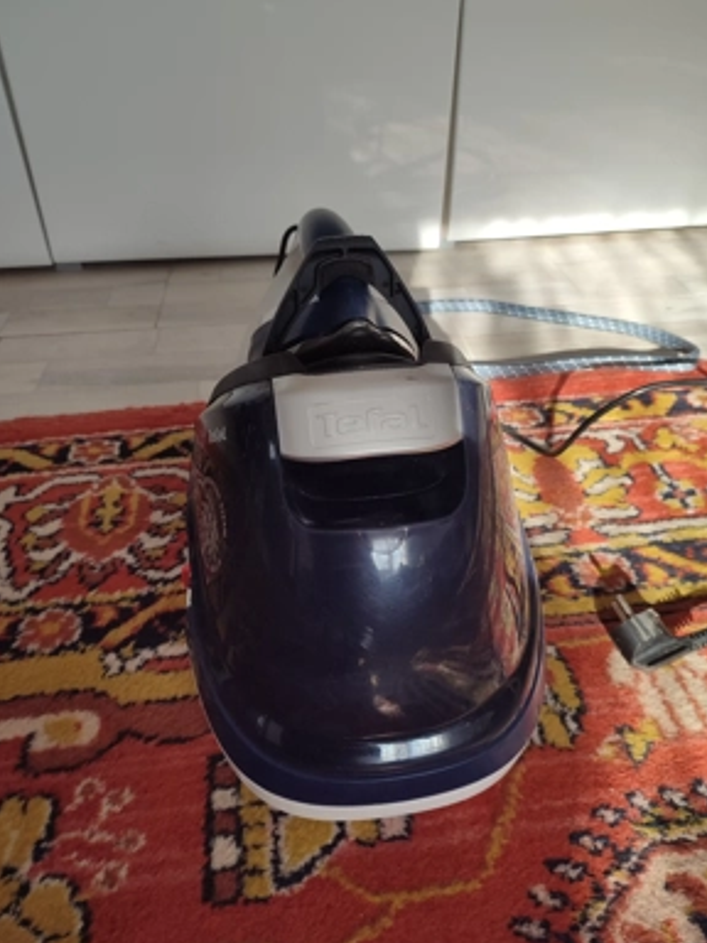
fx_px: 681
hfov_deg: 54.9
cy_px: 469
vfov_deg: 69.4
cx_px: 349
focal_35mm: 25
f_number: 1.89
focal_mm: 5.89
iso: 67
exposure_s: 1/100
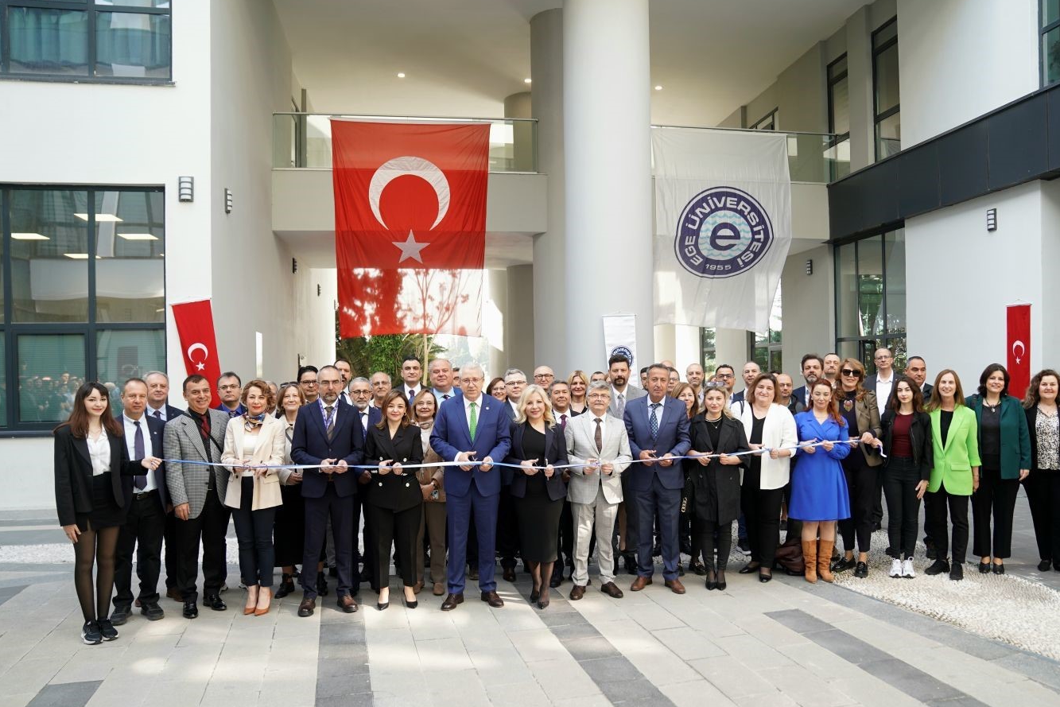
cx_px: 569
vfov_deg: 47.9
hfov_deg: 67.3
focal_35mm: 27
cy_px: 387
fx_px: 795
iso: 125
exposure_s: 1/100
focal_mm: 24
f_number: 2.8
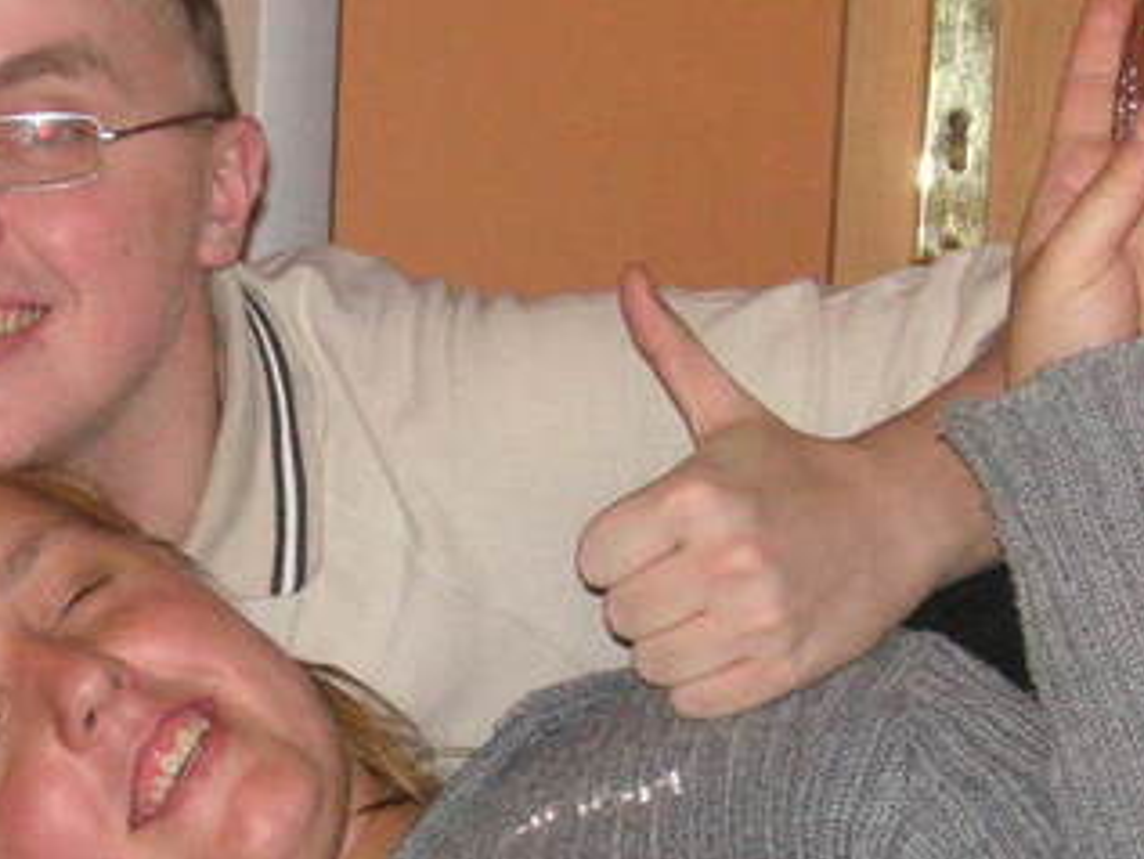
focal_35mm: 126
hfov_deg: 15.5
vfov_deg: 11.8
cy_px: 473
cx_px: 155
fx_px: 4166
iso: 160
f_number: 3.4
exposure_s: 1/45
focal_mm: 8.4
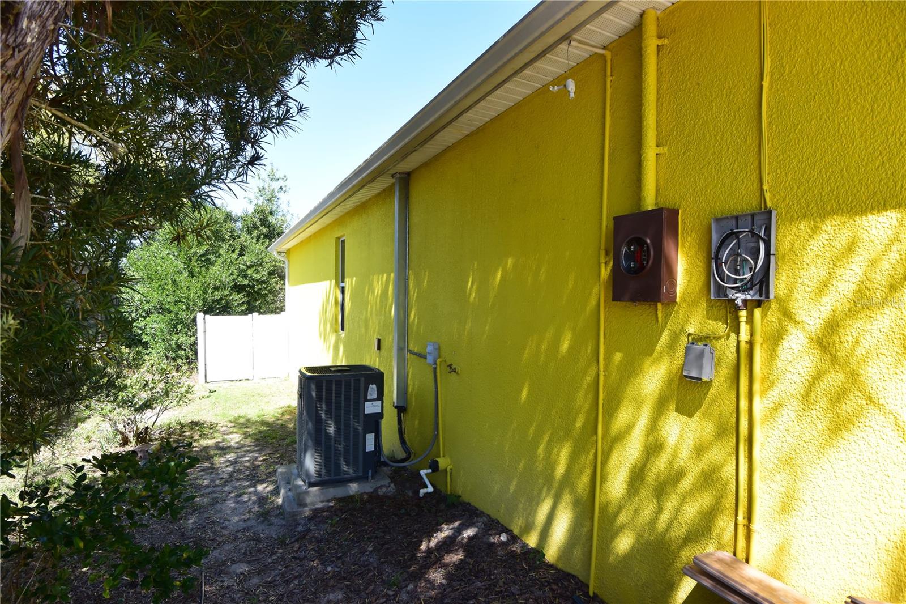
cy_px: 302
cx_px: 453
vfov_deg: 67.4
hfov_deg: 90.0
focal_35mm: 18
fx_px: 453
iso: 160
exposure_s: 1/250
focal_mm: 6.7
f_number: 4
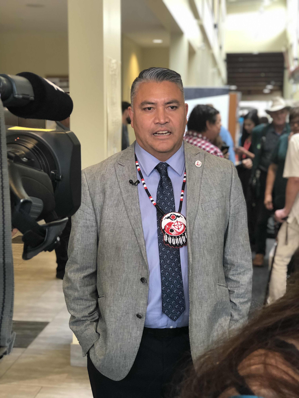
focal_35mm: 57
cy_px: 199
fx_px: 656
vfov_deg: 33.8
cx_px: 150
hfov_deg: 25.7
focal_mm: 6.6
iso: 160
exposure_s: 1/30
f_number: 2.8
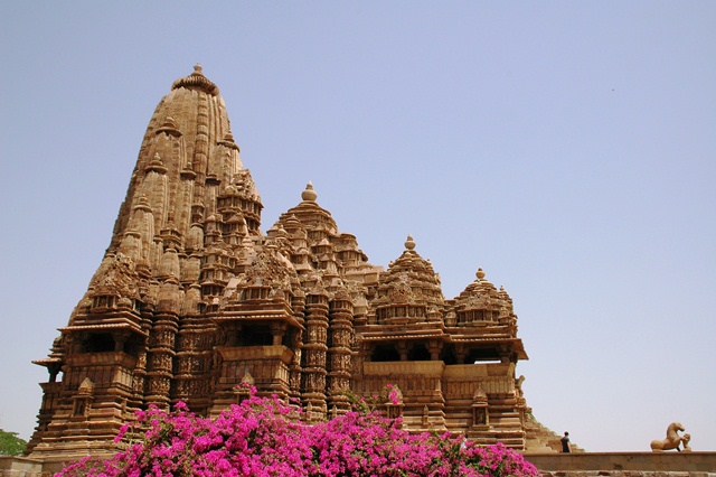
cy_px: 238
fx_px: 745
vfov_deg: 35.5
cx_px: 358
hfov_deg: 51.3
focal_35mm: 38
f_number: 11
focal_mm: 25
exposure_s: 1/320
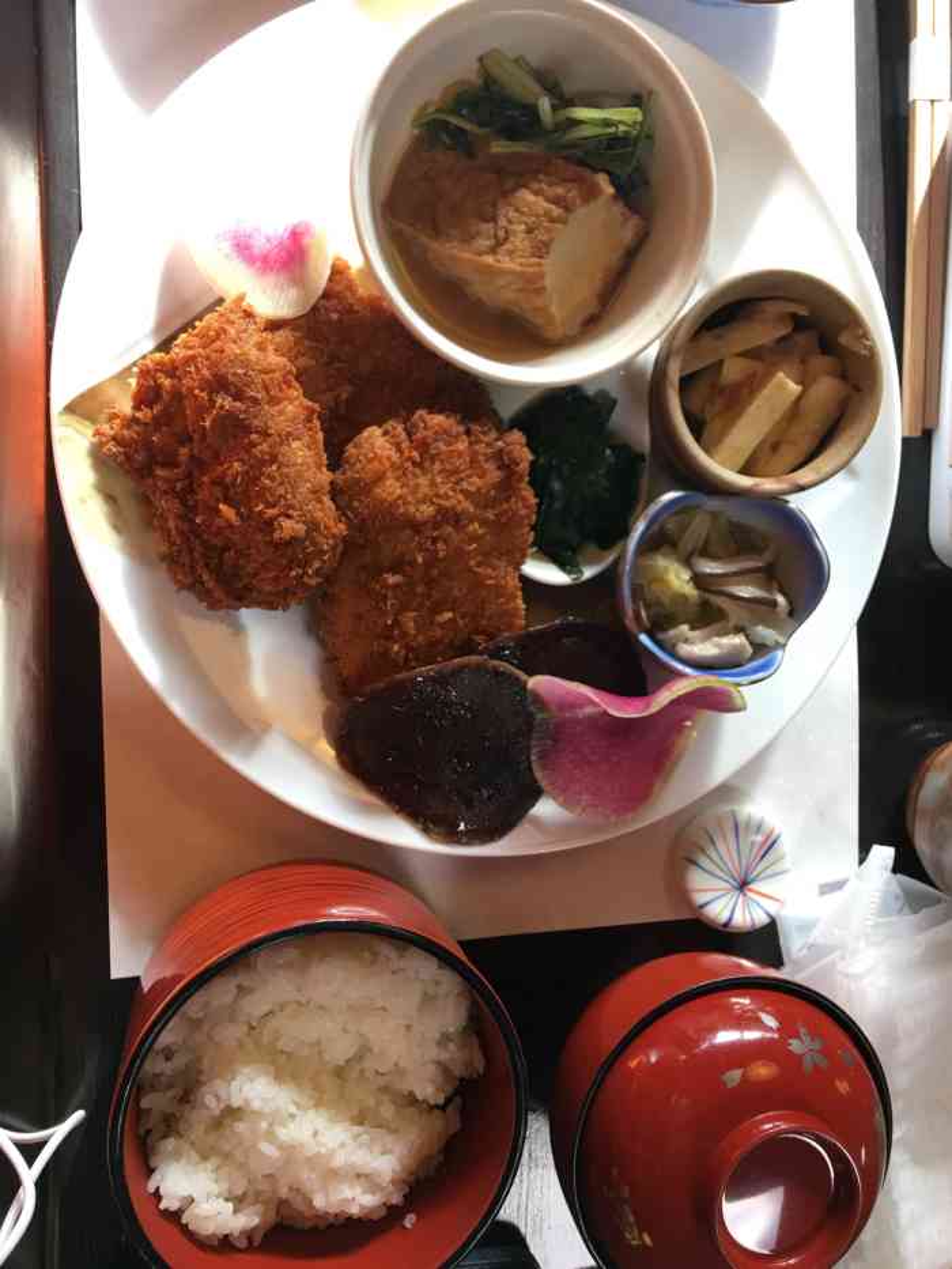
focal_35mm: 29
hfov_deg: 48.2
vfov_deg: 61.7
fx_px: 1063
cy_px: 634
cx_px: 476
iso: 32
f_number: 2.2
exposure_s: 1/30
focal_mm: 4.15
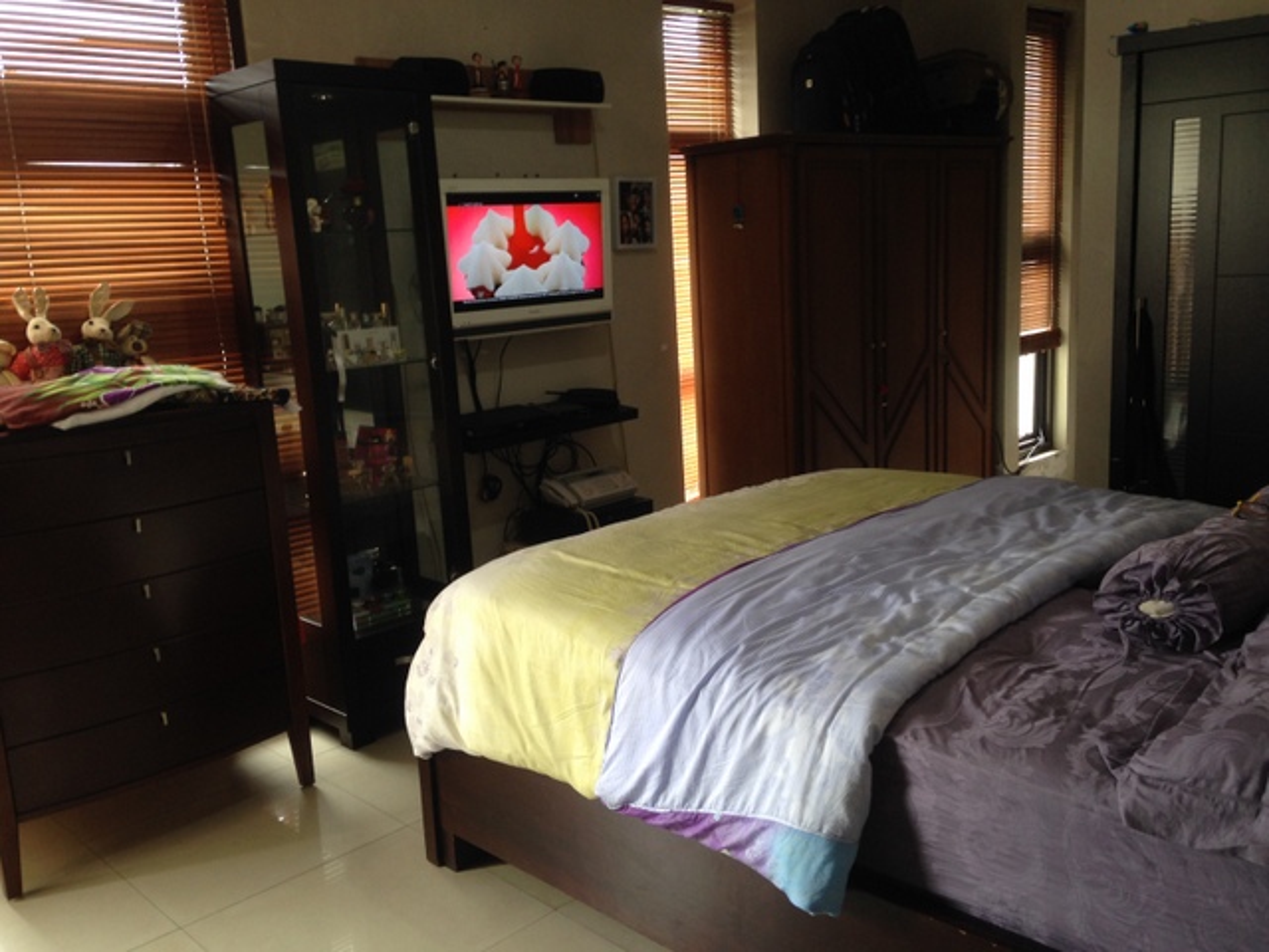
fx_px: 1210
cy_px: 476
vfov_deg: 42.9
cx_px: 634
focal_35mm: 33
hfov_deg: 55.4
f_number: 2.4
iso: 64
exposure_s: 1/20
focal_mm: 4.12
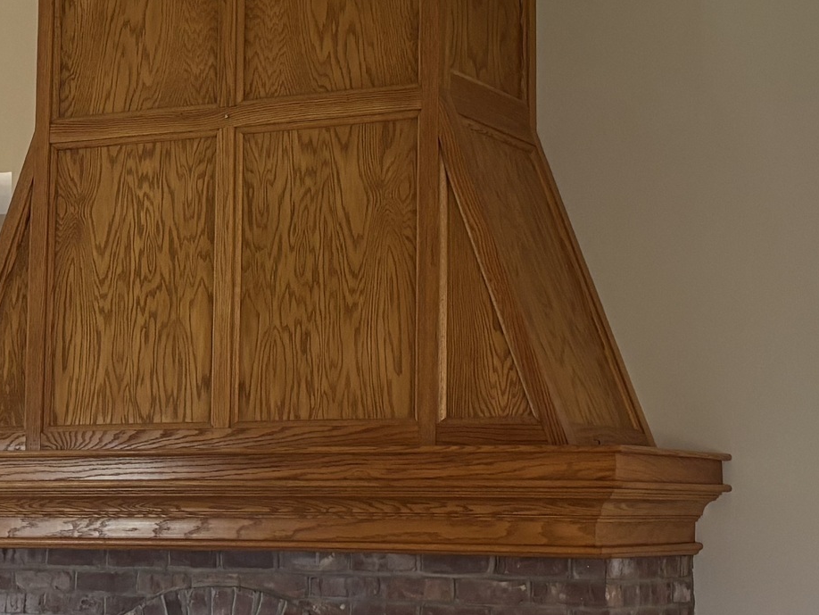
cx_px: 275
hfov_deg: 22.4
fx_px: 2059
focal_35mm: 87
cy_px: 255
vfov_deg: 17.0
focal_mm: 5.96
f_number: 1.6
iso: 160
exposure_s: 1/60
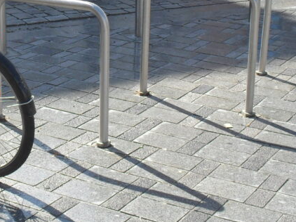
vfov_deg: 17.2
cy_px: 46
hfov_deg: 22.8
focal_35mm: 85
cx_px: 72
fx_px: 726
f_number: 8.4
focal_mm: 6.3
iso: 100
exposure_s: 1/90
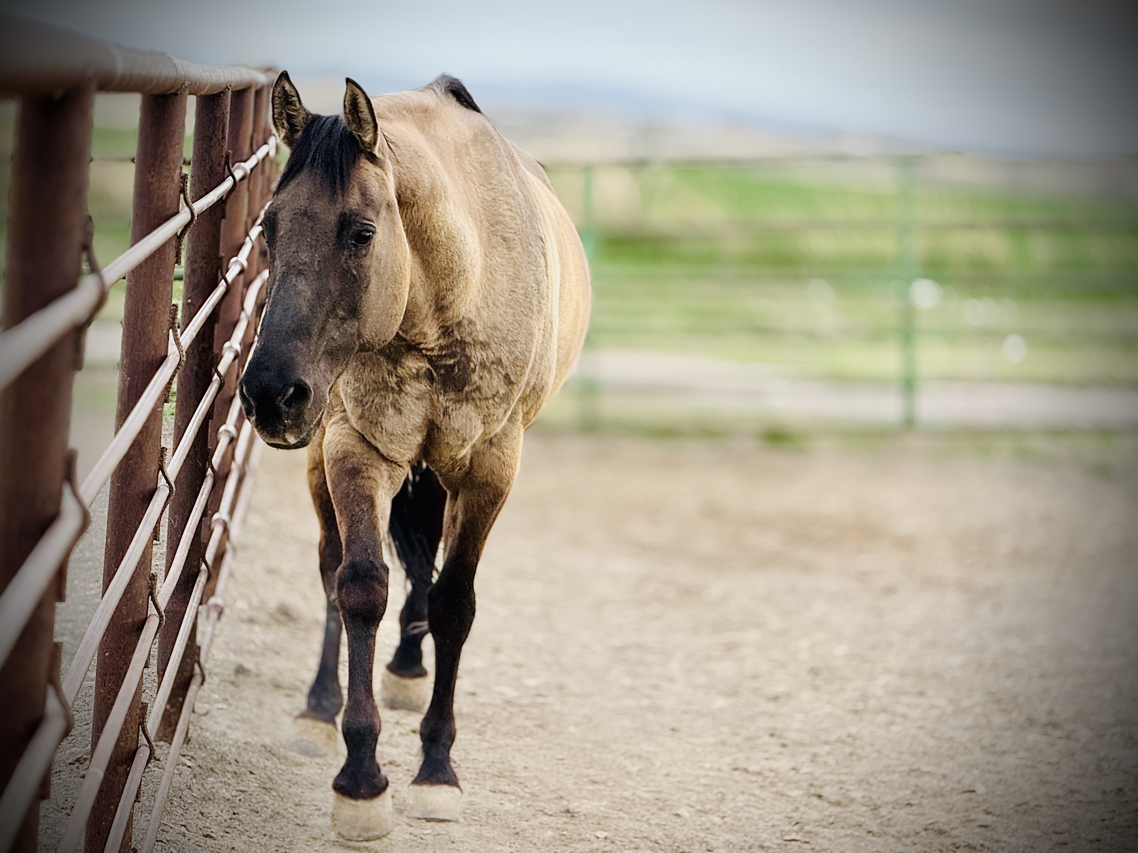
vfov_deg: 12.3
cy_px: 426
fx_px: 3944
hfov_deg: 16.4
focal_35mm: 120
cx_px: 569
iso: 64
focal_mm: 15.66
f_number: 2.8
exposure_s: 1/144
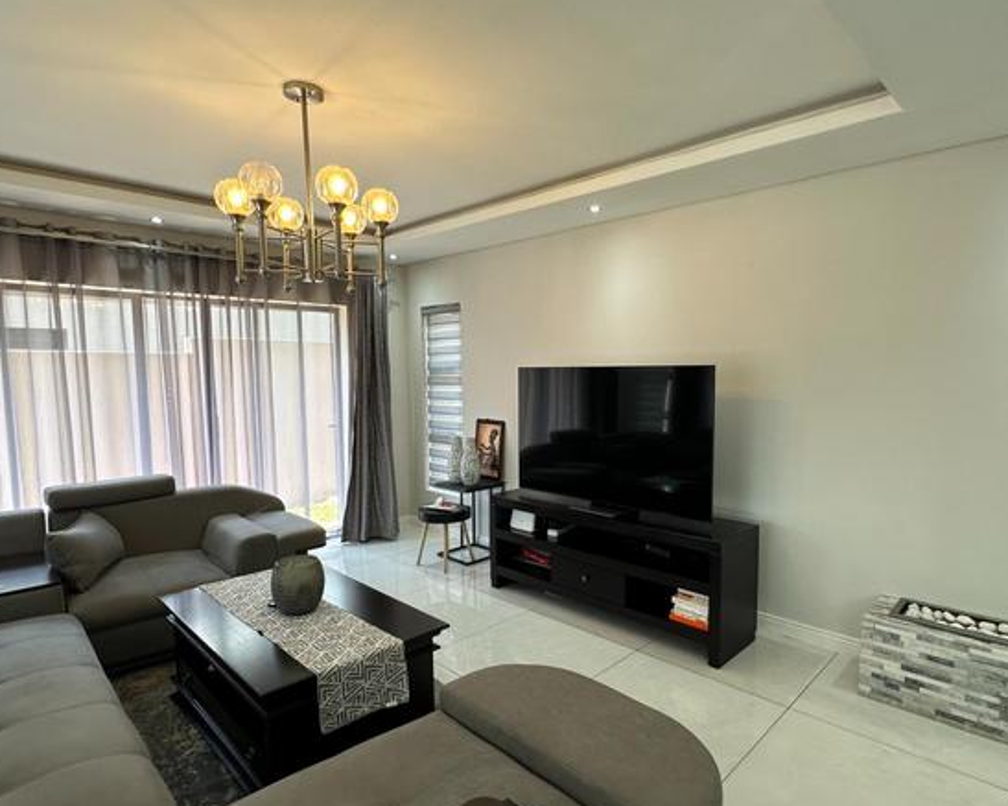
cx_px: 547
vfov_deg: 68.0
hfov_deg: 80.2
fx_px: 596
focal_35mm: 20
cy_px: 424
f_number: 2.2
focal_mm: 2.22
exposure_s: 1/99
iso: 100
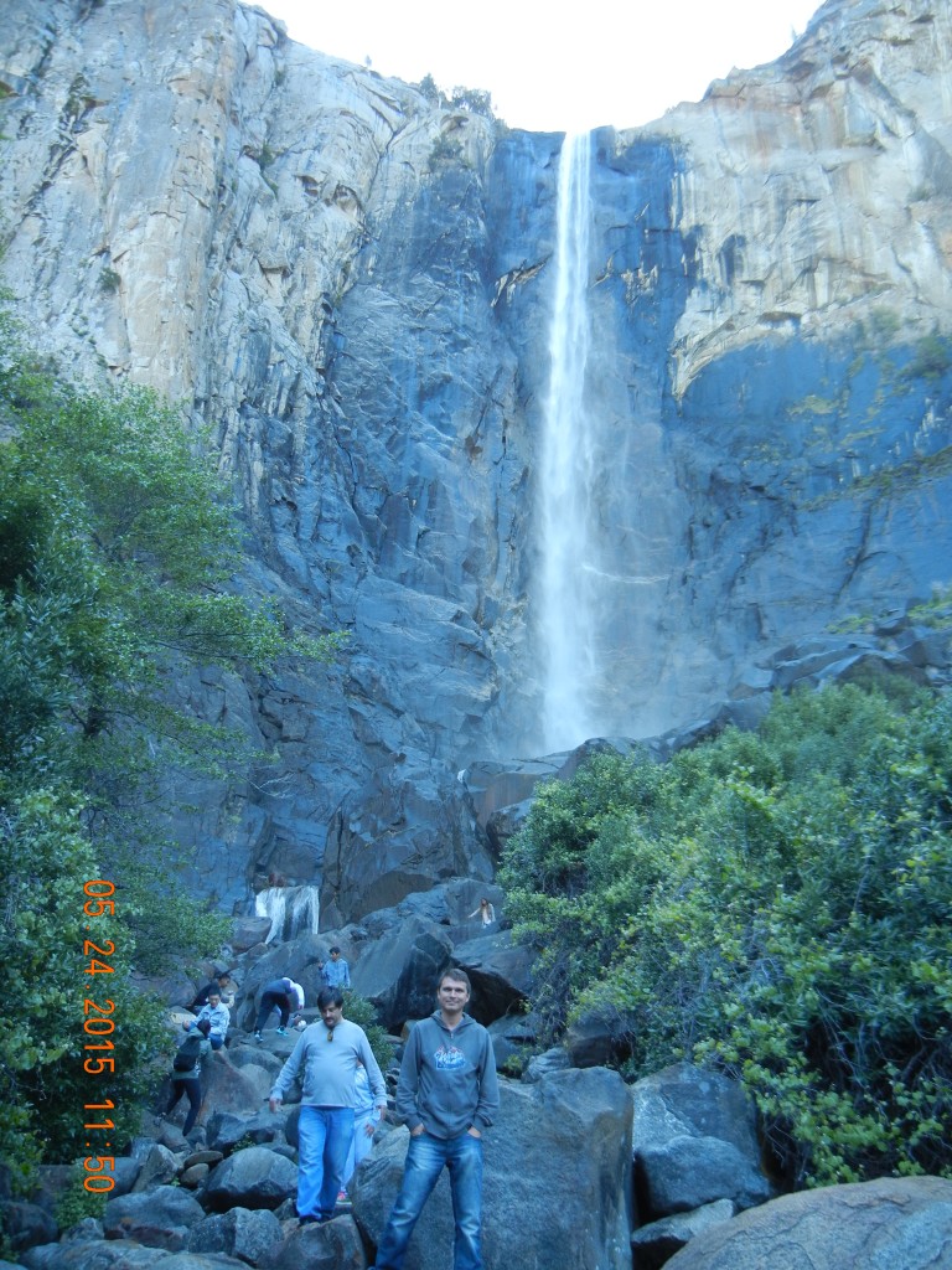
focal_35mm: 30
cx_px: 476
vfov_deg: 60.0
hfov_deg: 46.8
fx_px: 1100
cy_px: 635
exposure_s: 1/60
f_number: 3.5
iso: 203
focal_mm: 5.4
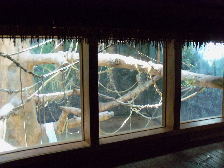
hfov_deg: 52.6
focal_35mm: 35
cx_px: 112
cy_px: 84
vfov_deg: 40.7
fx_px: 226
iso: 320
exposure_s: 1/30
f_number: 3
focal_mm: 6.3
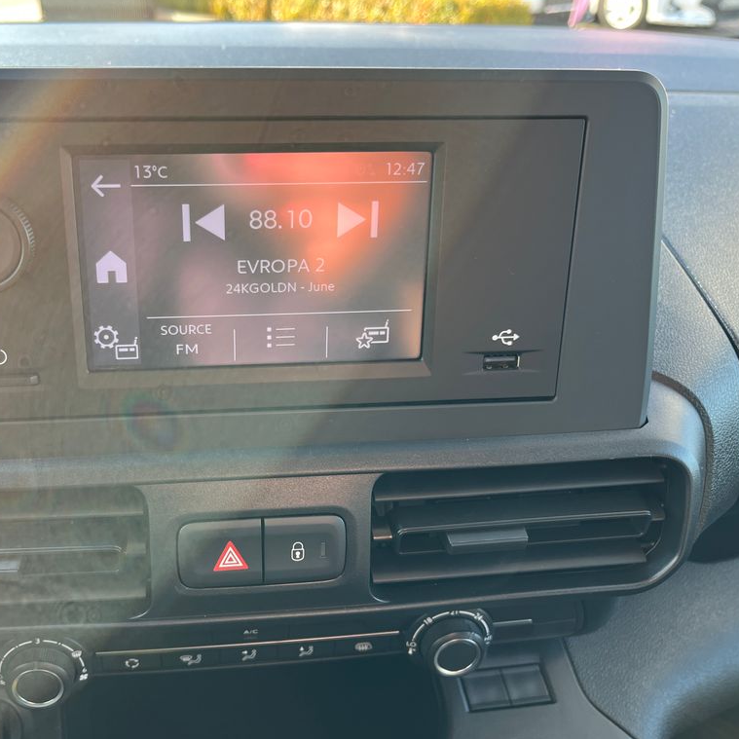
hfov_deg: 51.6
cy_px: 368
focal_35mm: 31
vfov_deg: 52.5
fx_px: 749
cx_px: 251
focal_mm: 5.1
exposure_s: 1/121
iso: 64
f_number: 1.6
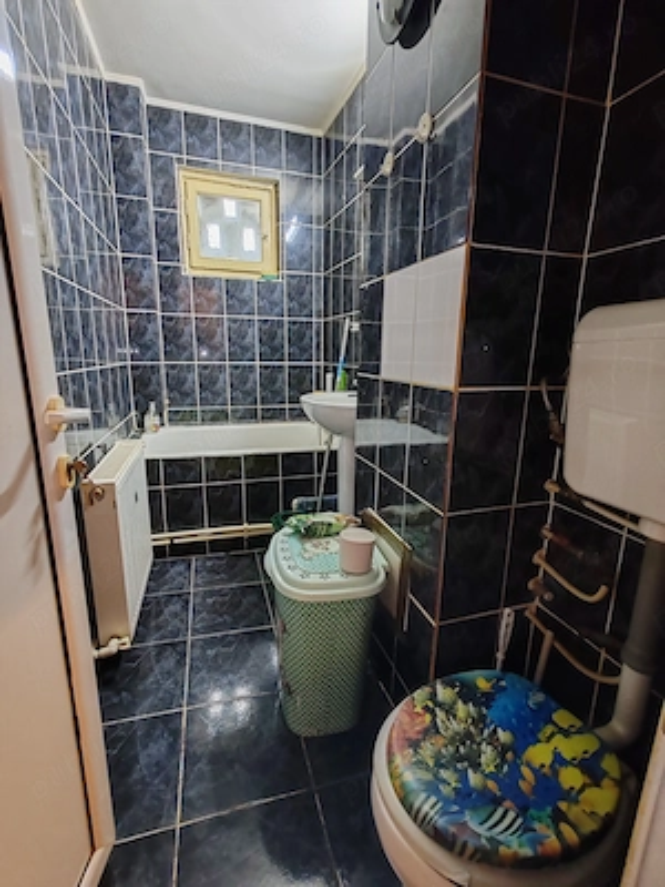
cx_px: 332
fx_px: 410
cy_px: 444
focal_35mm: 16
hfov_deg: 78.1
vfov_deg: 94.5
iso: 500
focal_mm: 1.96
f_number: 2.2
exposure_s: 1/25
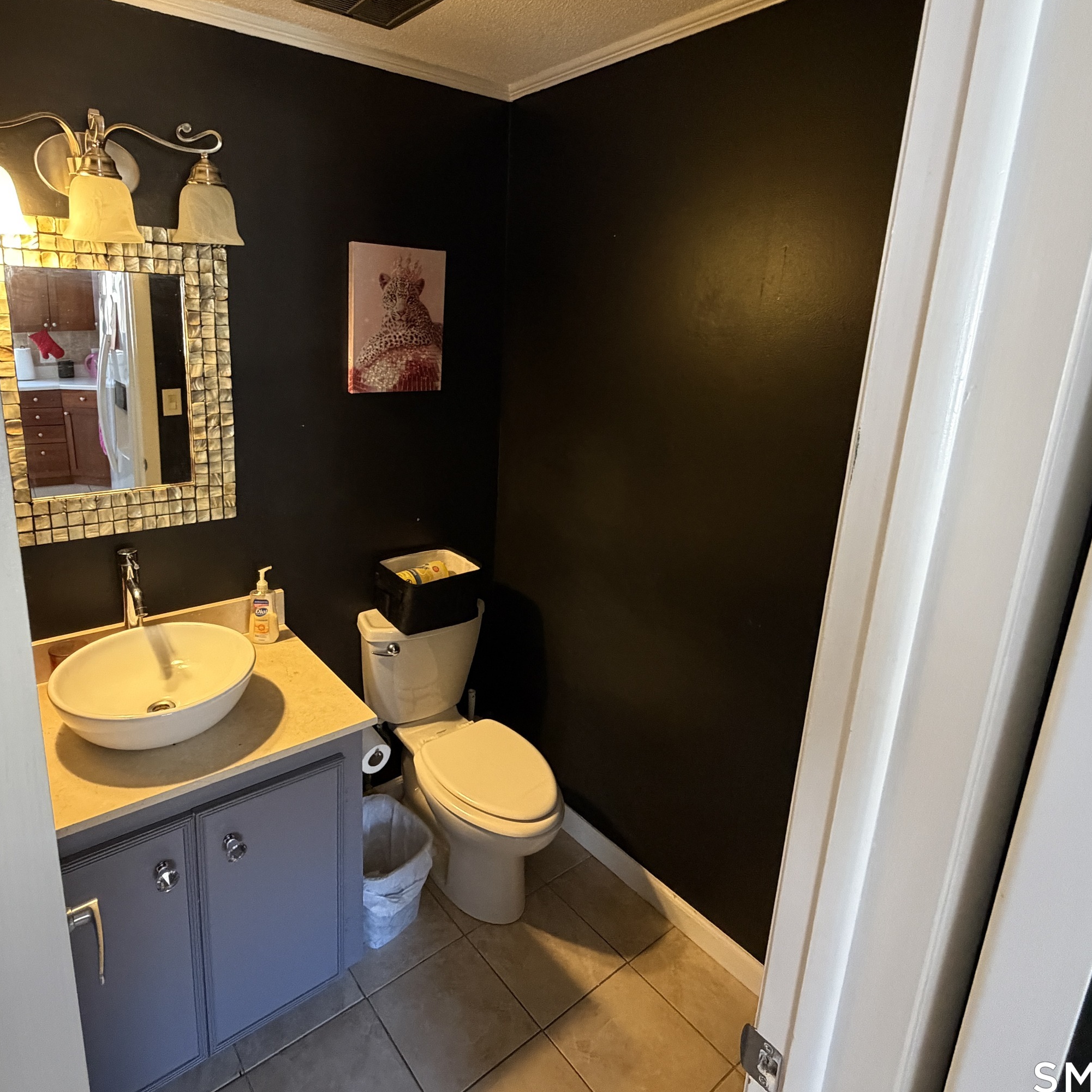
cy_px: 478
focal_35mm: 19
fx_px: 678
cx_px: 445
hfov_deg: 76.9
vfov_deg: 77.3
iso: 640
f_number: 2.2
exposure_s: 1/60
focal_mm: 2.22
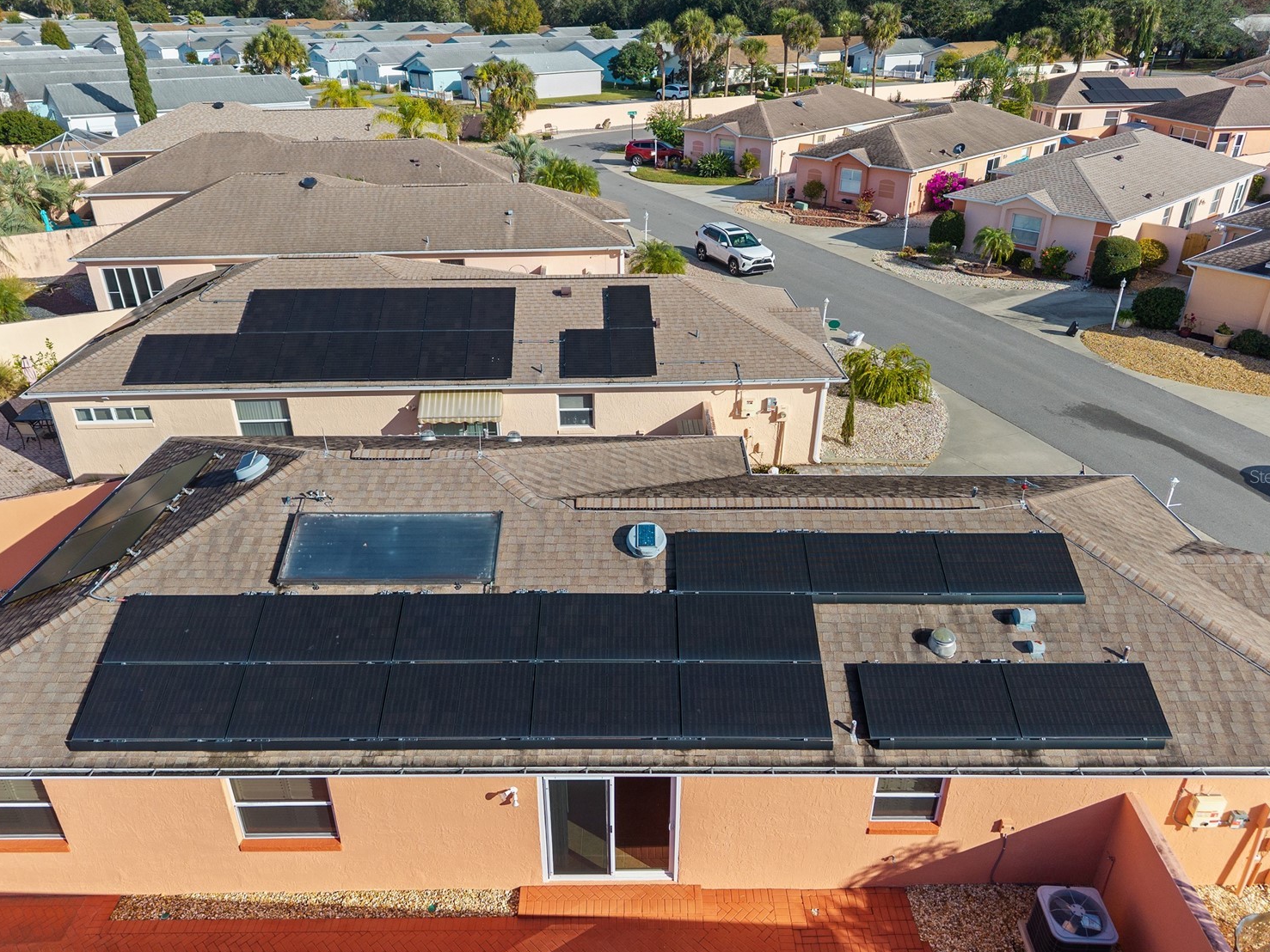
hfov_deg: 67.3
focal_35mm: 26
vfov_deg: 53.1
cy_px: 476
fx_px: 954
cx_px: 643
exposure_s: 1/4000
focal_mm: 8.67
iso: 170
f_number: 1.8
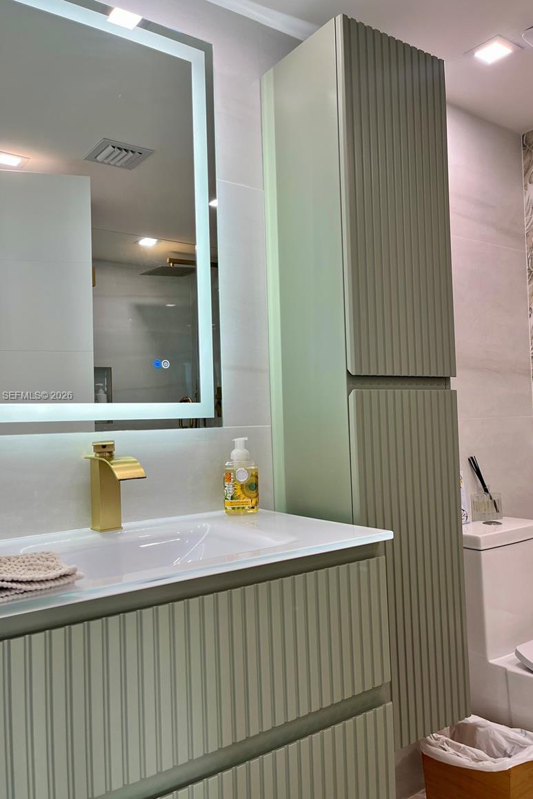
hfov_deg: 46.4
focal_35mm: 28
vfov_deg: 65.5
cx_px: 255
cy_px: 396
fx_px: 622
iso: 80
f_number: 1.6
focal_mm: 5.1
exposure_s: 1/119
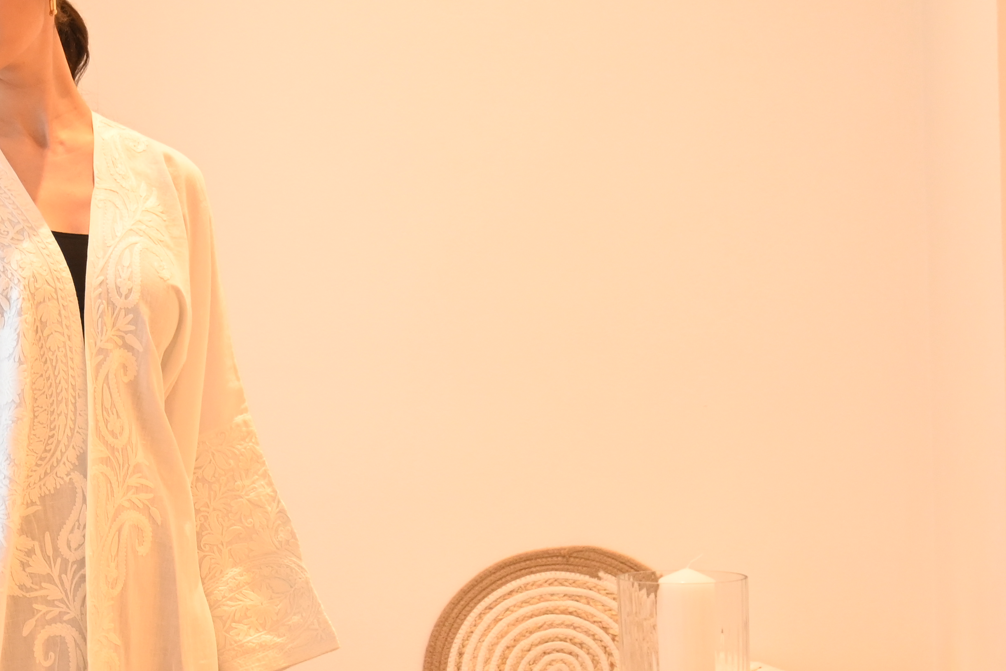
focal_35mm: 84
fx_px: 2339
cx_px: -123
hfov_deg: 22.8
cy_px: 547
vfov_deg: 16.2
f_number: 4.2
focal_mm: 24.5
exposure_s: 1/40
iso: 1100
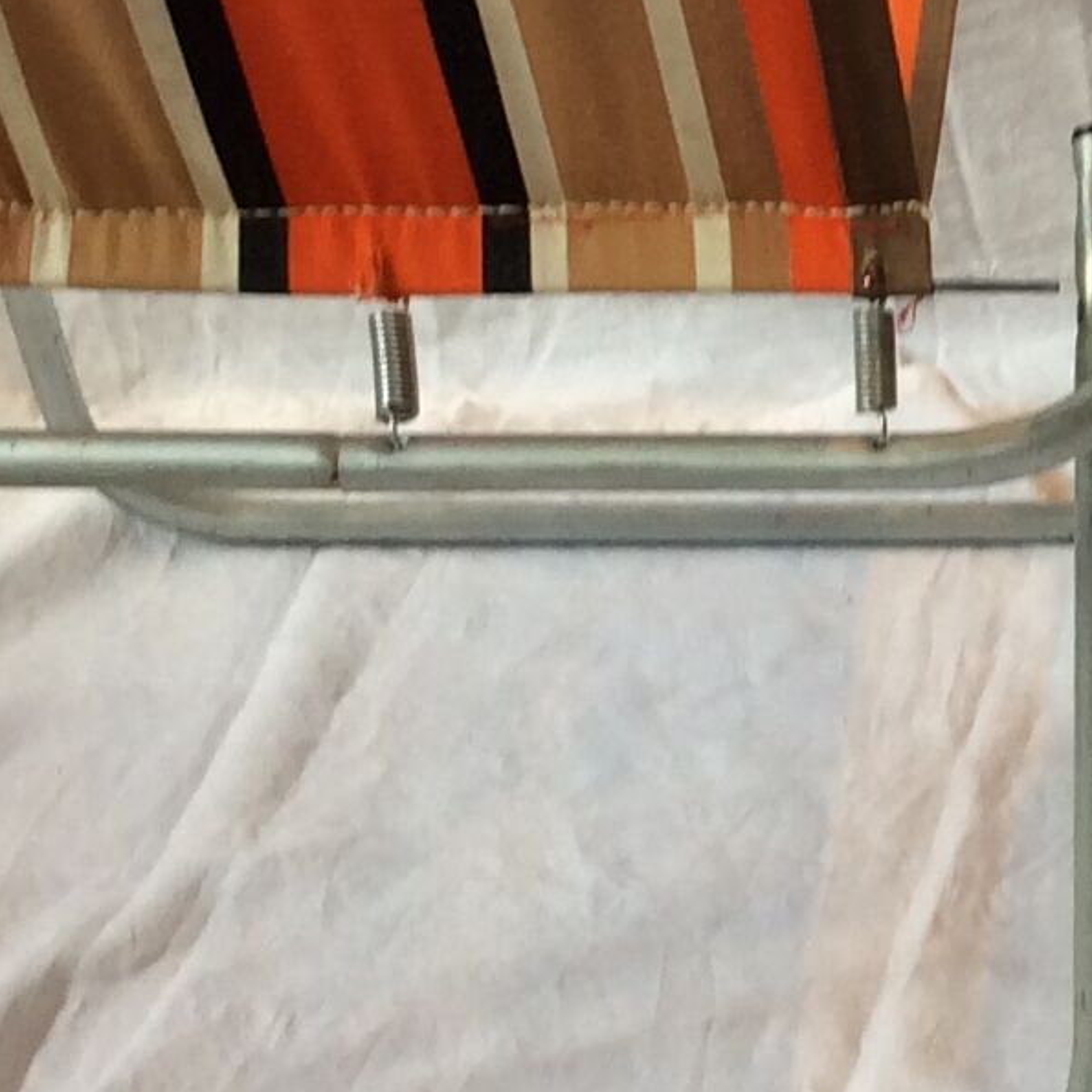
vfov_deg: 14.0
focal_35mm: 123
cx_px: 1435
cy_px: 84
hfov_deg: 13.6
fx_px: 4390
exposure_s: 1/25
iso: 40
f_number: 2.4
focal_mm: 3.3
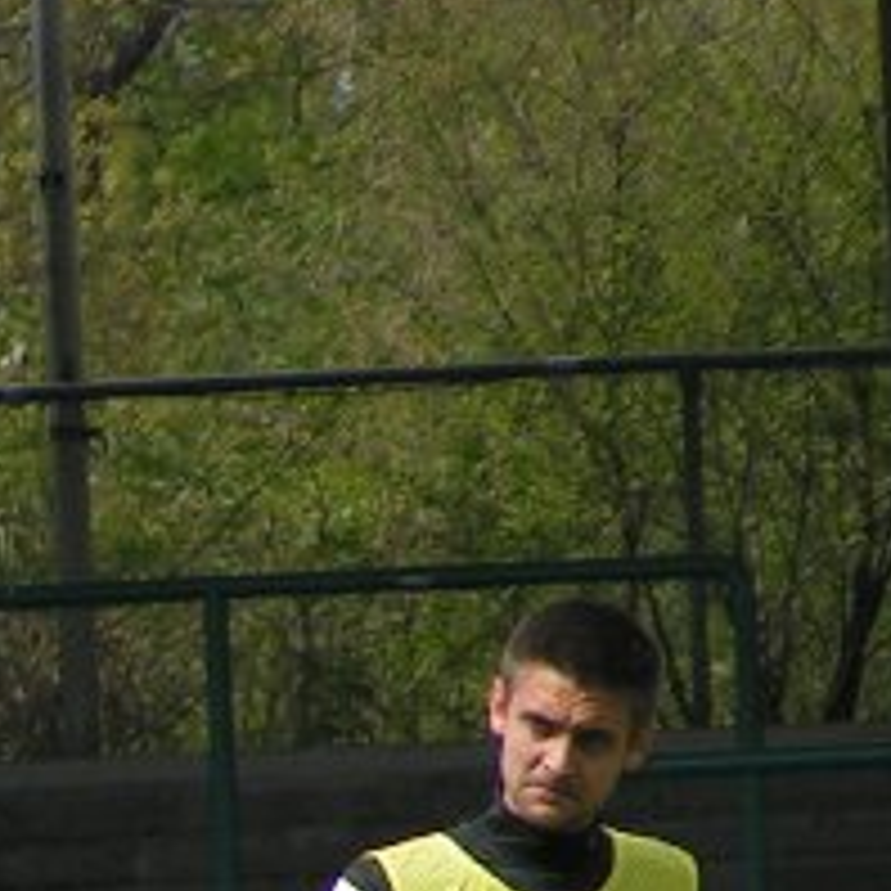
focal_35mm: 1009
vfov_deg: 1.7
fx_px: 29383
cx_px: -531
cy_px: 1287
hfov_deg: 1.7
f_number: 3.5
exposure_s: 1/1000
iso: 50
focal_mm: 43.3
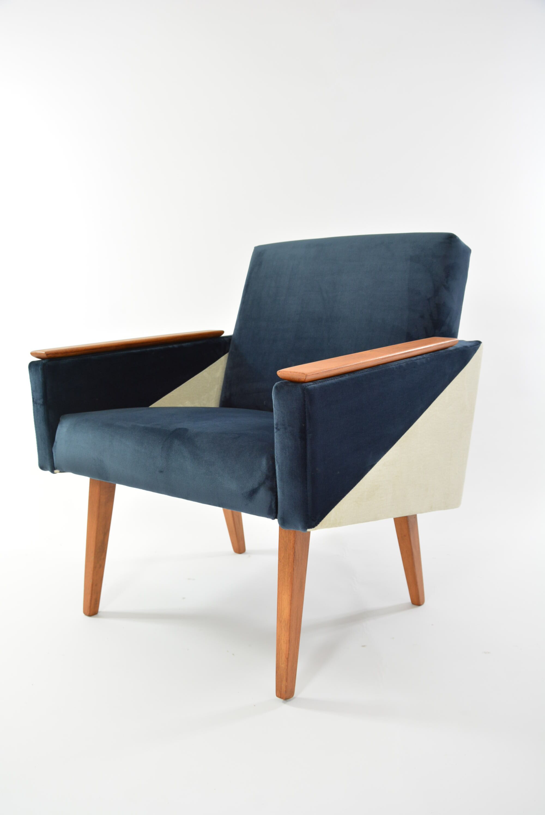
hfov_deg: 40.0
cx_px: 272
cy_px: 408
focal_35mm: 33
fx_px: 748
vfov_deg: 57.2
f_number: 5.6
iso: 560
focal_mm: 22
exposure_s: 1/60
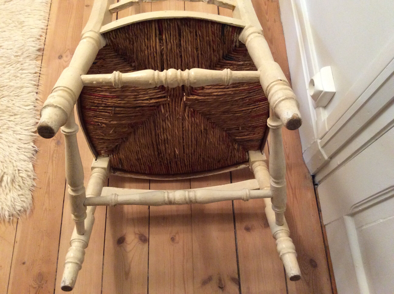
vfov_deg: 44.1
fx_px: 364
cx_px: 197
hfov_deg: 56.9
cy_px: 147
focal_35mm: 32
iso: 250
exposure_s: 1/20
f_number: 2.4
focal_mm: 3.3
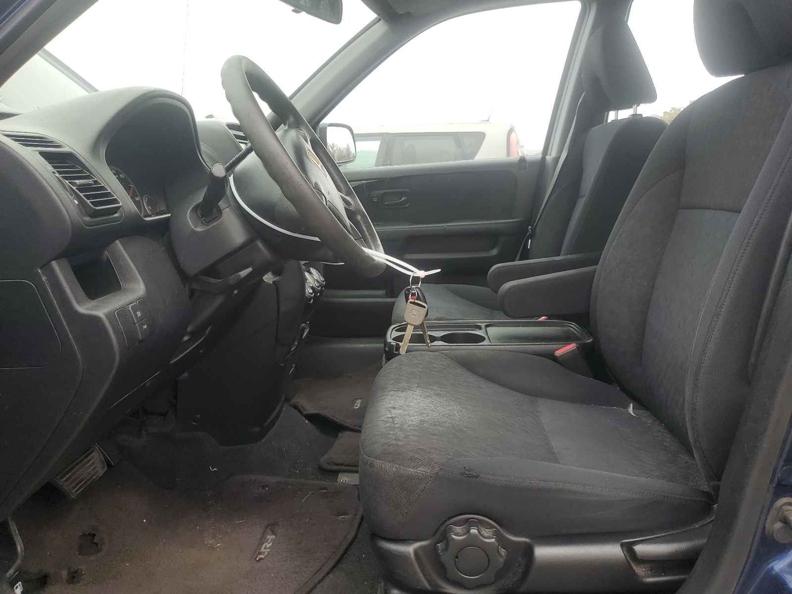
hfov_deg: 67.3
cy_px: 297
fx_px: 595
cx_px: 396
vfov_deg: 53.1
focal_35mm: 26
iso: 50
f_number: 1.5
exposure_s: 1/233
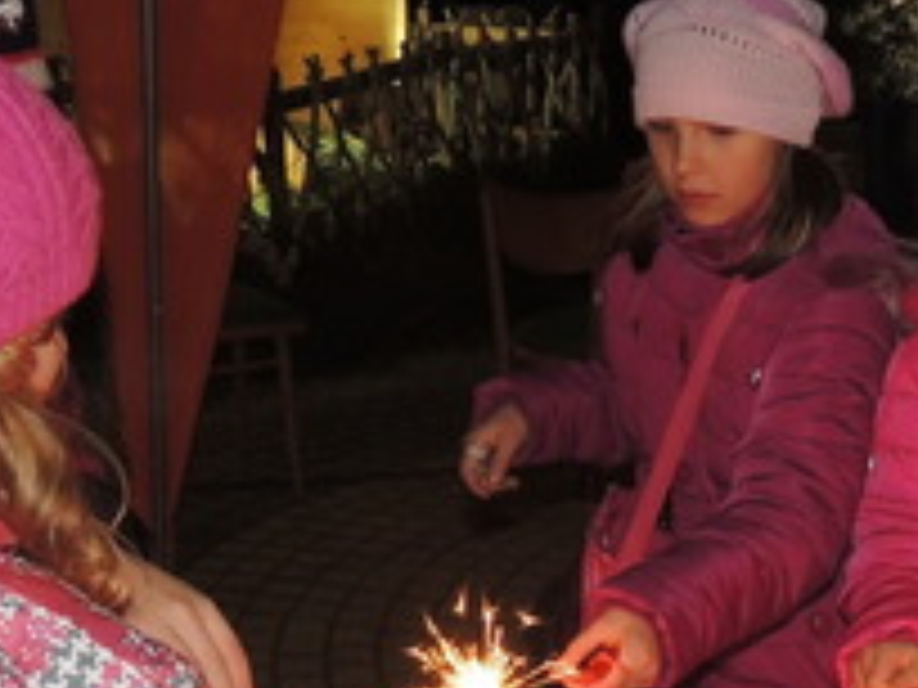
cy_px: 607
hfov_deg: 27.4
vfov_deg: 20.6
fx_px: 1856
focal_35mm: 70
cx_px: 693
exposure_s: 1/15
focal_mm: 4.3
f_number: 3
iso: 400
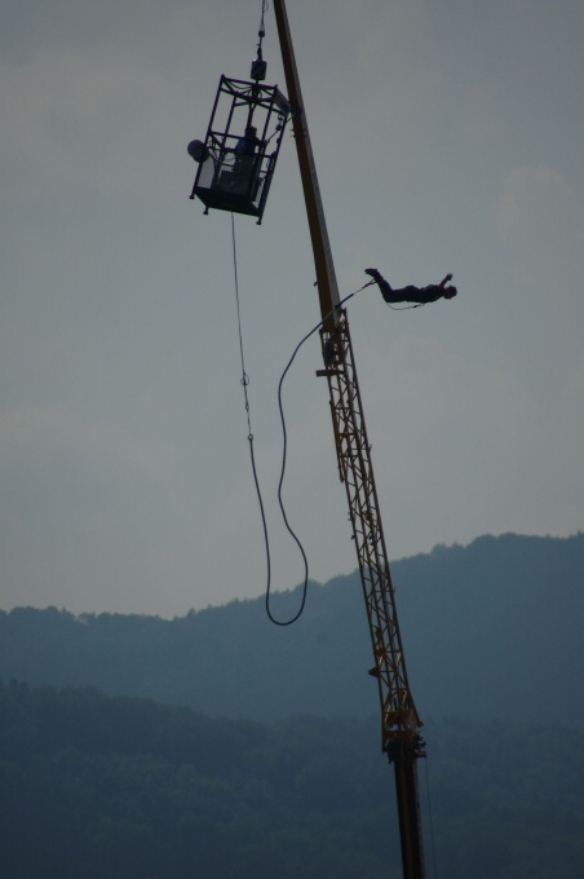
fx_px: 10972
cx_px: 292
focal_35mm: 450
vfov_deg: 4.6
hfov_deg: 3.0
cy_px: 440
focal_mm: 300
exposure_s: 1/3200
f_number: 7.1
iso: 200
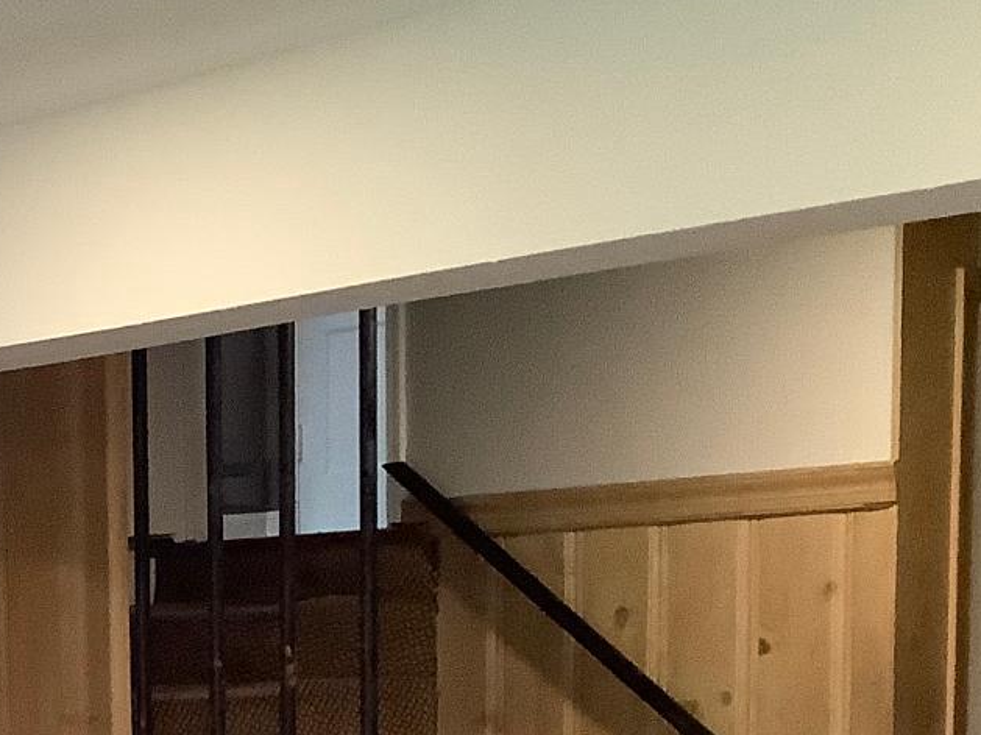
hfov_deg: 18.0
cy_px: 1136
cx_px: -348
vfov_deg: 13.7
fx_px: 2861
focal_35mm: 101
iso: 320
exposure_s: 1/60
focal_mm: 3.3
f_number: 2.4
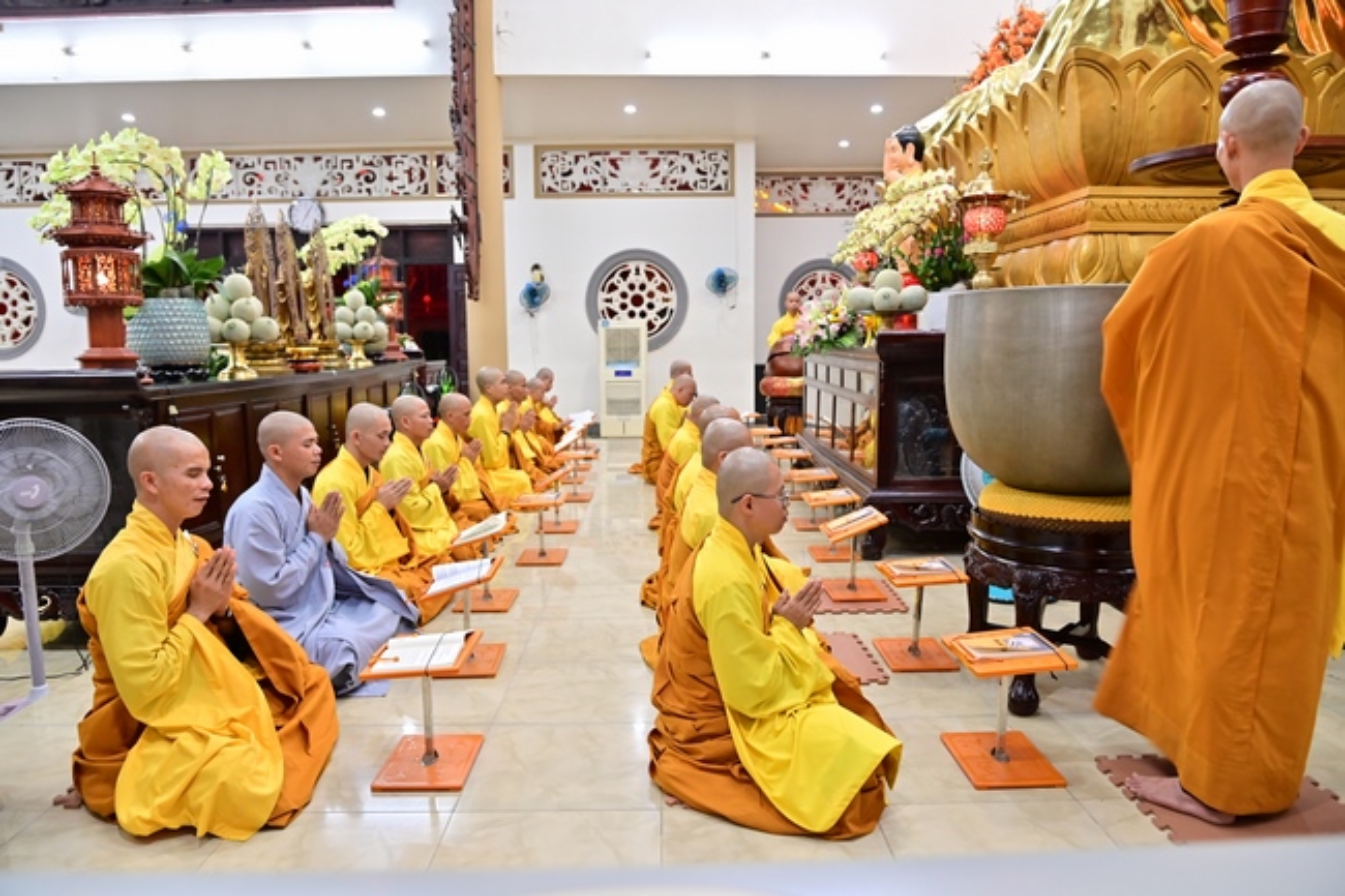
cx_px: 672
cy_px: 448
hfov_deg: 73.8
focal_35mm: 24
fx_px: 896
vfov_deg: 53.1
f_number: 5
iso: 1600
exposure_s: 1/40
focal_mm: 24
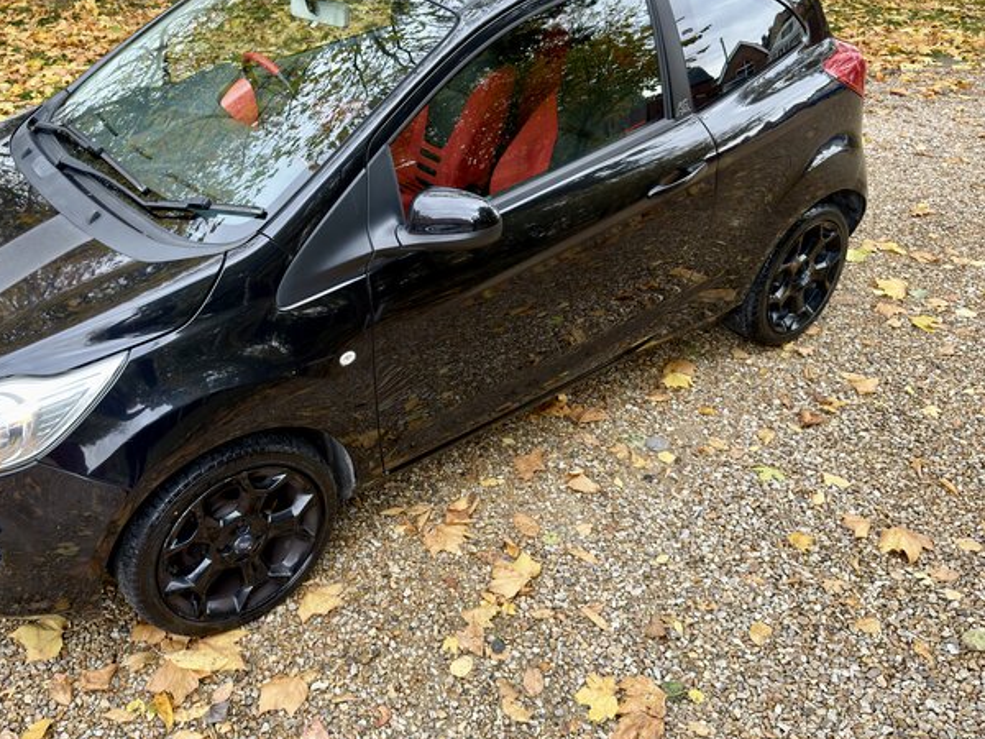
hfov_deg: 56.5
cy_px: 335
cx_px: 409
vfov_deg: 44.1
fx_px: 911
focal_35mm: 32
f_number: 1.78
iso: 100
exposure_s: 1/85
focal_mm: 6.76
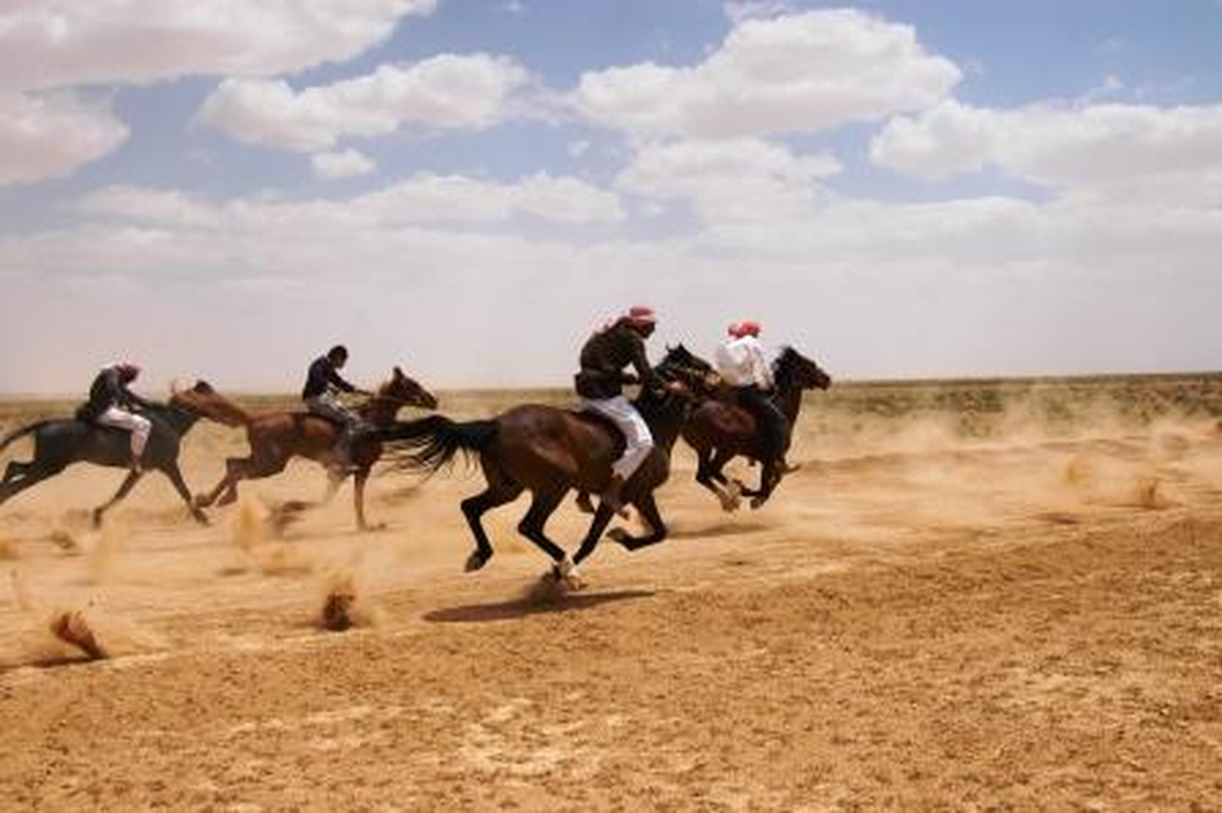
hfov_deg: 53.2
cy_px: 406
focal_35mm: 36
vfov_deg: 36.8
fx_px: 1221
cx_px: 611
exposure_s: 1/4000
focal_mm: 24
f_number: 4.5
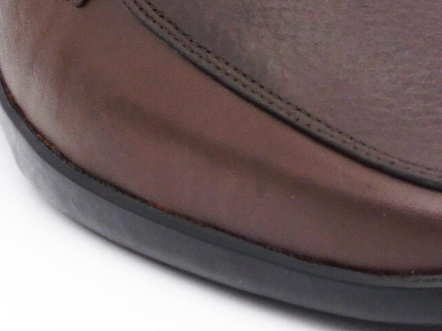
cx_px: 577
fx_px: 2272
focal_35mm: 178
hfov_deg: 10.8
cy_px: -55
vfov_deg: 8.3
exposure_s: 1/200
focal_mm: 8
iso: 125
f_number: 3.7
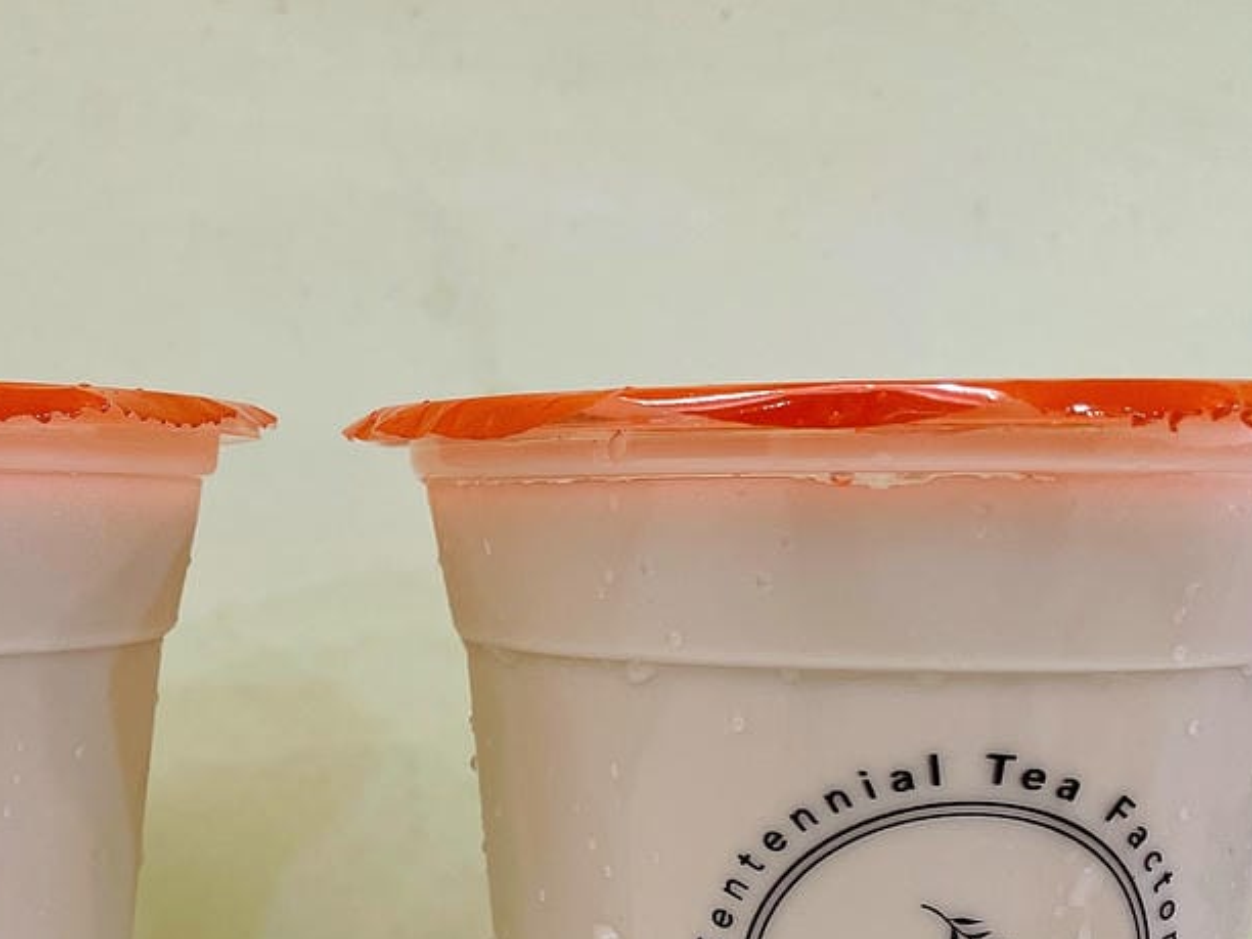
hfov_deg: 36.6
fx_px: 1845
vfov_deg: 27.4
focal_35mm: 51
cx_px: 315
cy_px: 869
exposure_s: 1/60
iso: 64
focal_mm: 4.2
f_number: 1.6
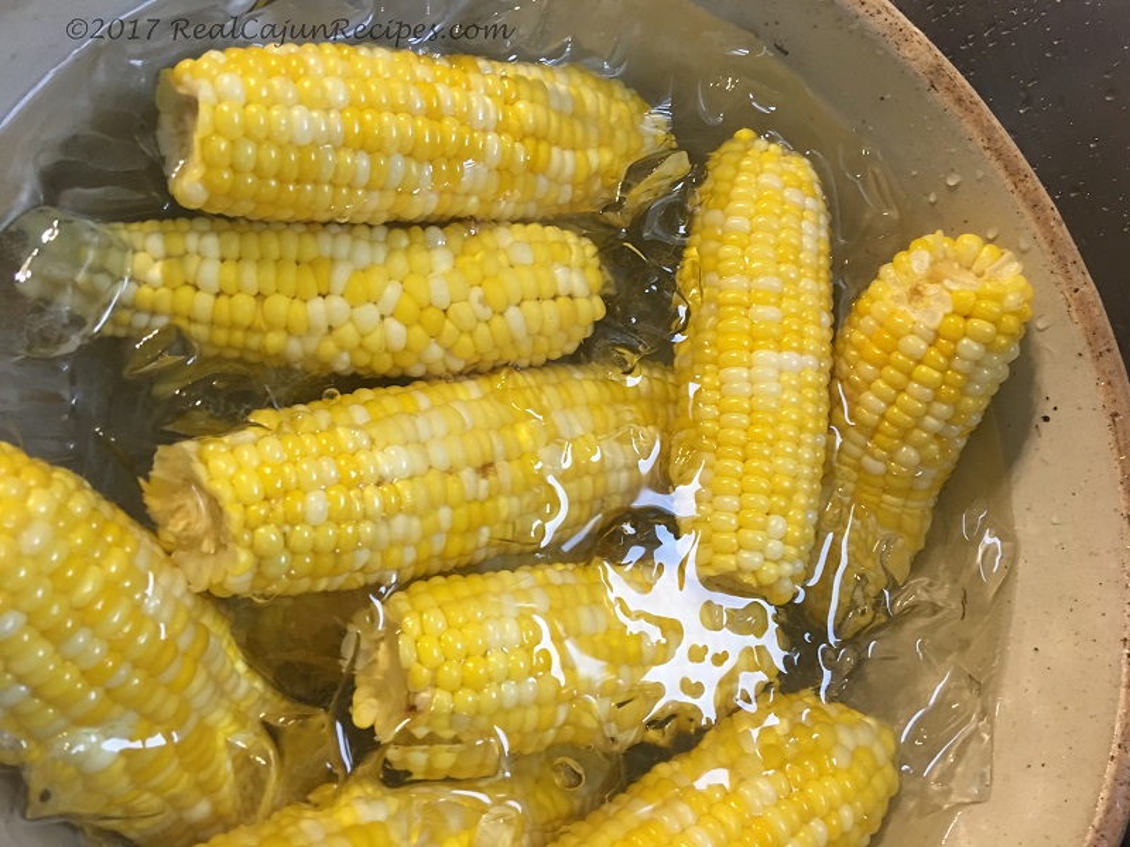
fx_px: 947
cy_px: 424
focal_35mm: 29
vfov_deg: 48.2
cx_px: 565
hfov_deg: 61.7
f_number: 2.2
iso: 64
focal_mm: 4.15
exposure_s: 1/15
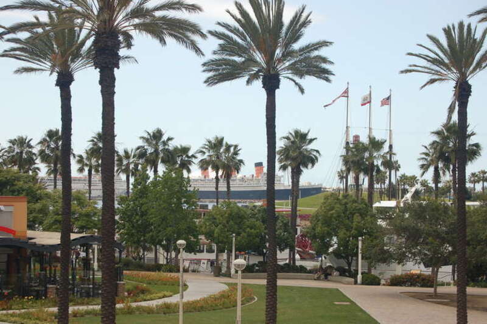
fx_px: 1115
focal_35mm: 82
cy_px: 162
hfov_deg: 24.6
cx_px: 244
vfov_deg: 16.5
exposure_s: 1/200
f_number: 10
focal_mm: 55
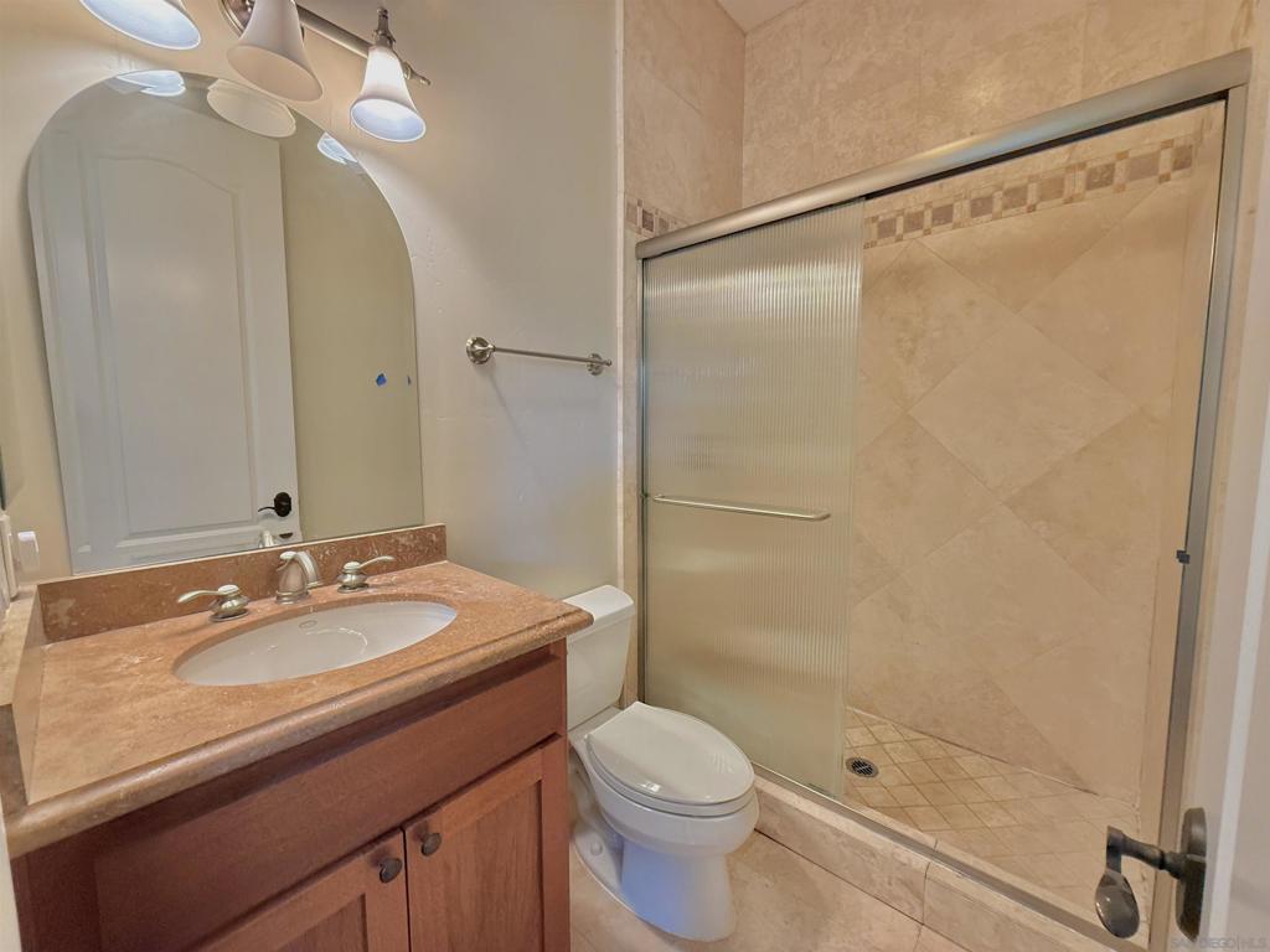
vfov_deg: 85.7
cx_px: 635
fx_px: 514
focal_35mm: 14
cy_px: 476
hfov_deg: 102.1
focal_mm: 2.22
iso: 500
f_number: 2.2
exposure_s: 1/60
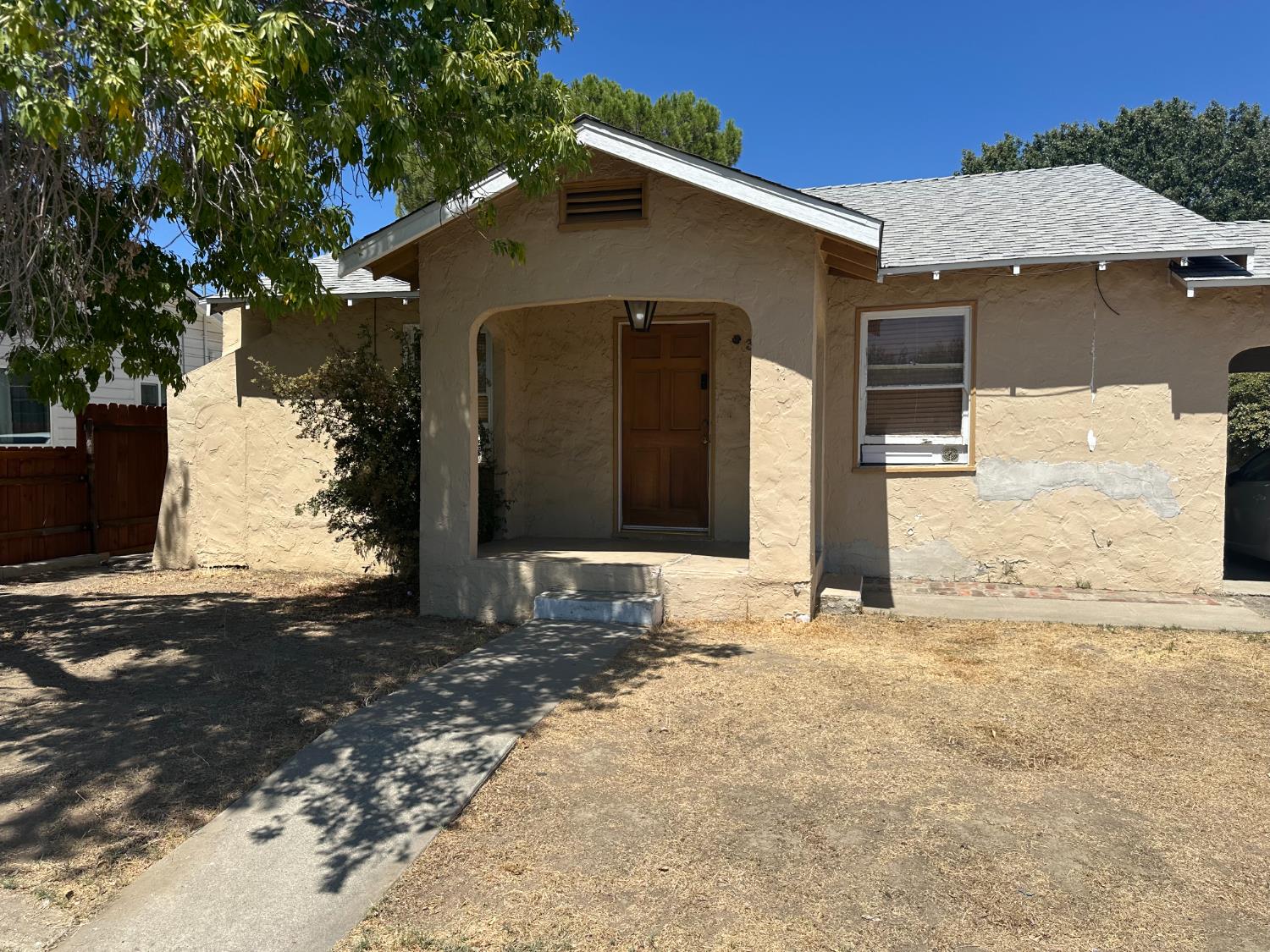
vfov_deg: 56.8
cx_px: 635
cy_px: 476
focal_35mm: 24
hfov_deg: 71.6
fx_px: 881
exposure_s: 1/5263
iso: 80
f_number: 1.78
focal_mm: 6.86
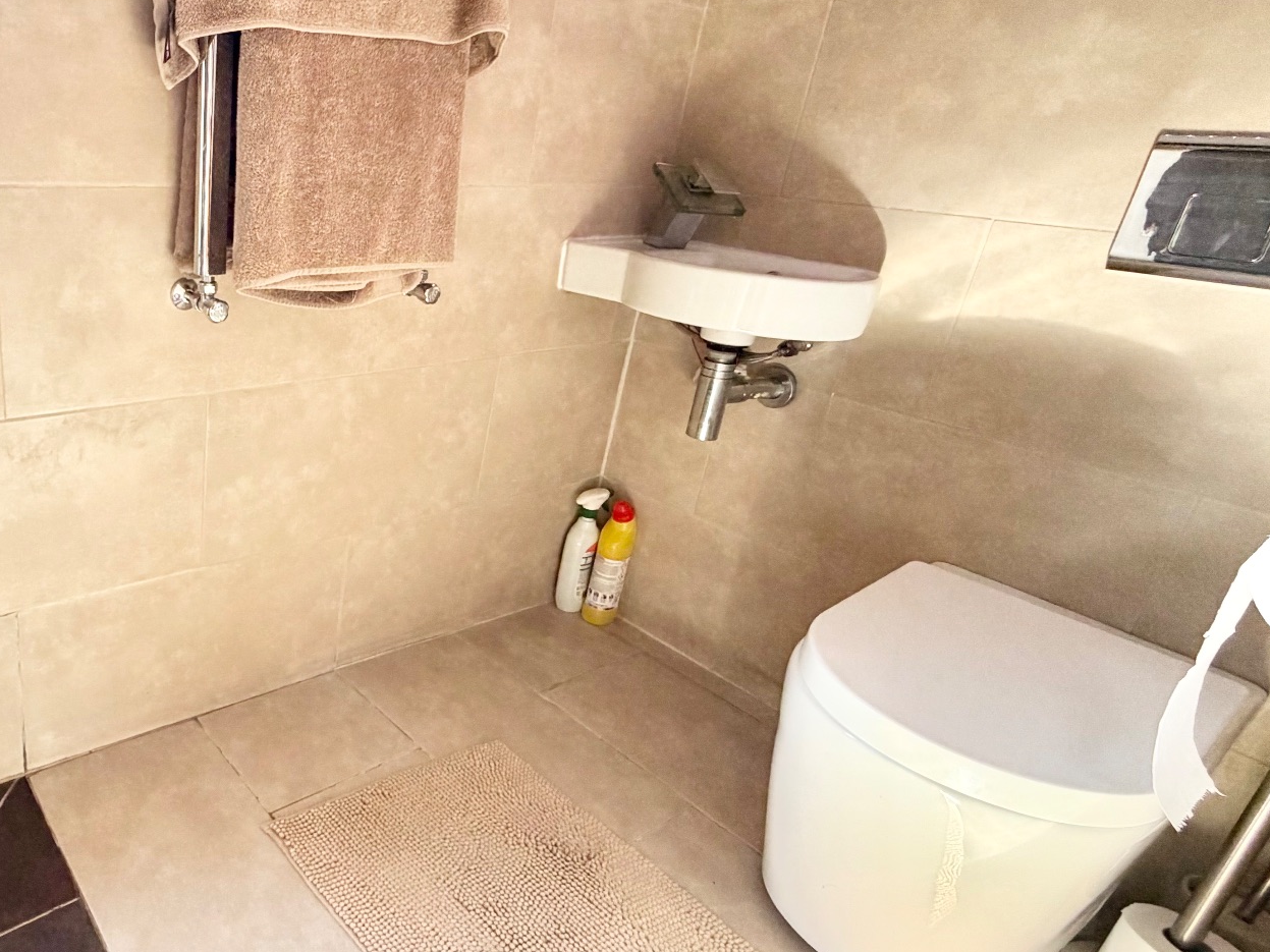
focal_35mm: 23
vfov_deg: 58.8
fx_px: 844
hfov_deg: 66.4
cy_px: 437
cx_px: 236
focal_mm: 2.22
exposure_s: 1/121
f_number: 2.2
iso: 160
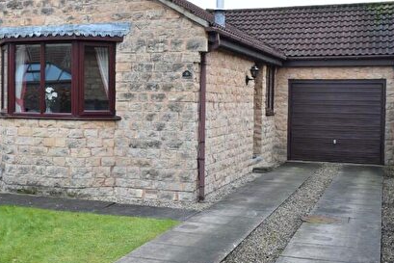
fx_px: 590
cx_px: 123
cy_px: 116
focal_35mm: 54
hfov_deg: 36.5
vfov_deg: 25.1
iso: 800
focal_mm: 21
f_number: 5
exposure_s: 1/100
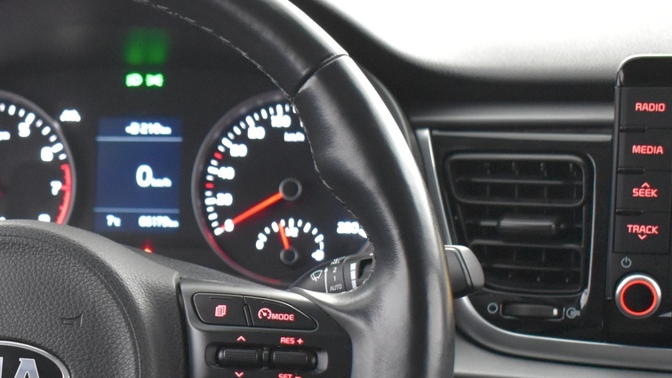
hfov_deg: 20.6
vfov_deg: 11.9
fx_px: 1799
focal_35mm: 101
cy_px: 363
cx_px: 40
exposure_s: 1/15
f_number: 4.2
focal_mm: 30
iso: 3200
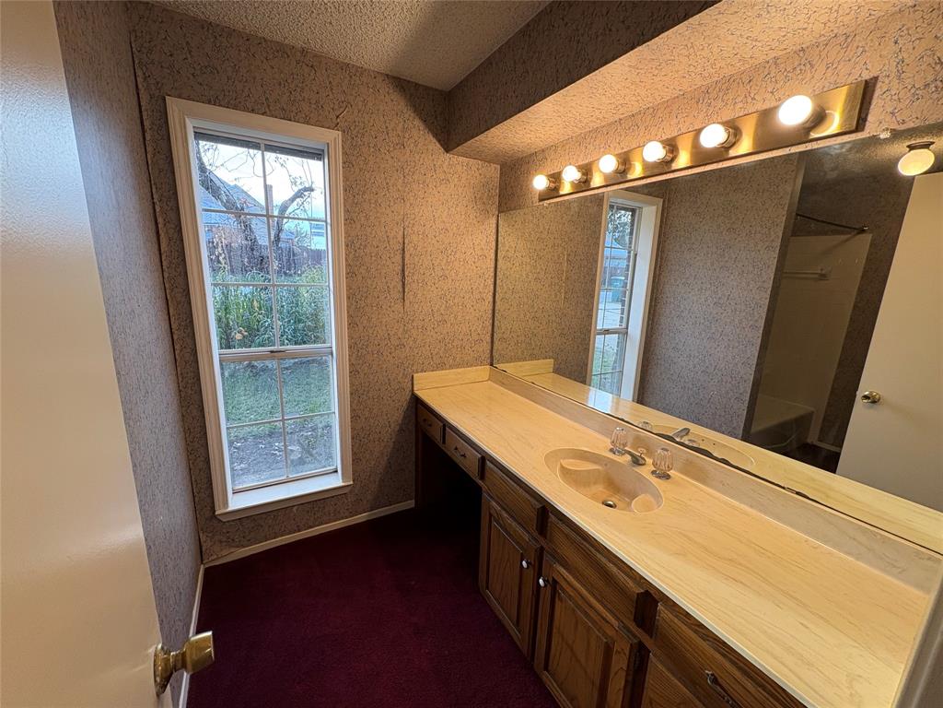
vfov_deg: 85.7
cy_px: 354
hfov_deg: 102.1
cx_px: 472
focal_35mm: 14
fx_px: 381
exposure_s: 1/120
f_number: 2.2
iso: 80
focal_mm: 2.22
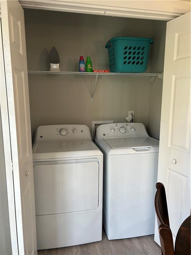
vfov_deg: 67.3
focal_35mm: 26
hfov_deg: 53.1
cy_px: 128
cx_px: 96
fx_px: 191
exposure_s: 1/60
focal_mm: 5.7
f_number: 1.5
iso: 64
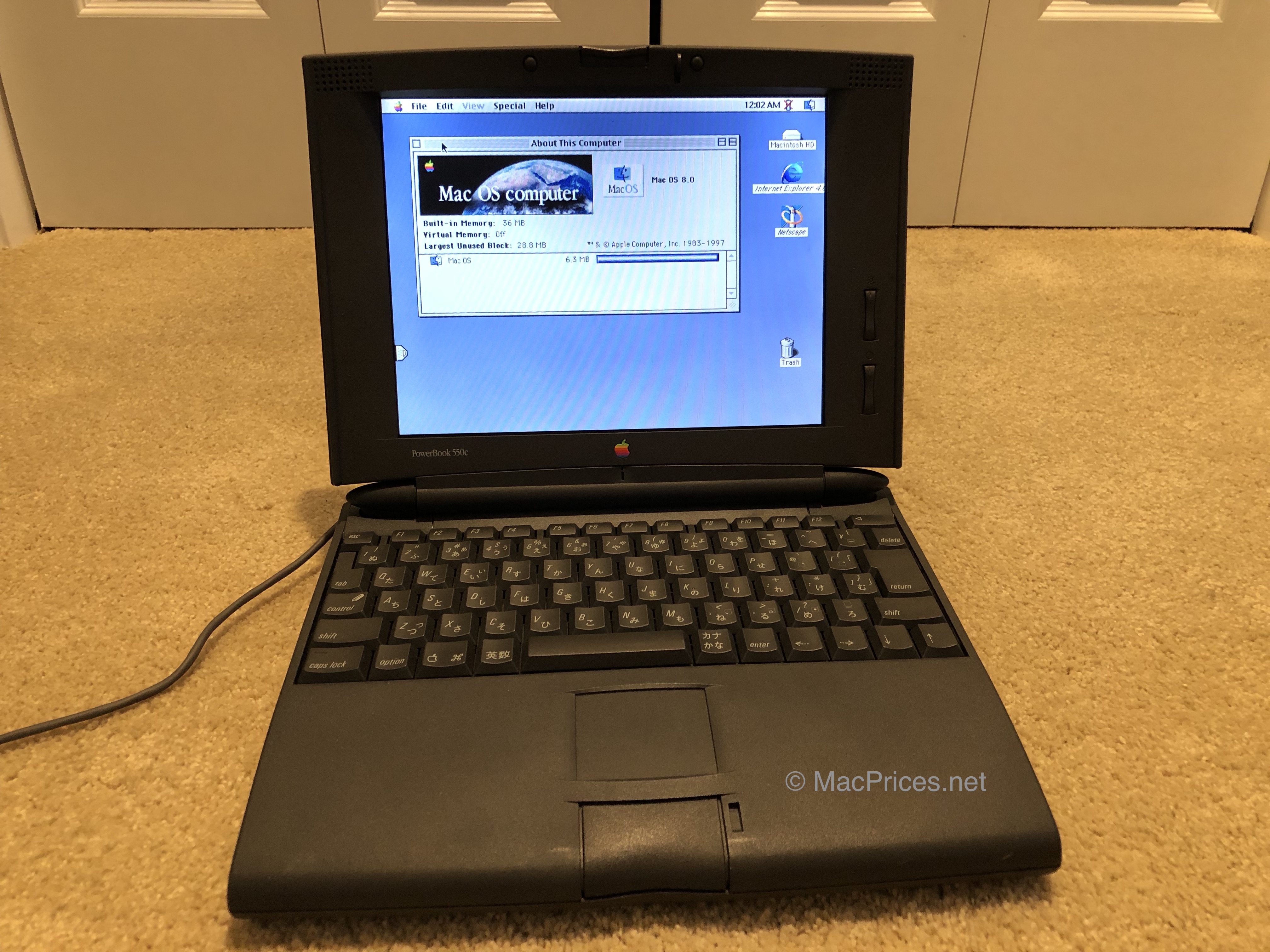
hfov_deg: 63.4
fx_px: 1027
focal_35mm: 28
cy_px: 476
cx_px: 635
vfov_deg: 49.7
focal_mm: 3.99
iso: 80
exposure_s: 1/15
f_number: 1.8
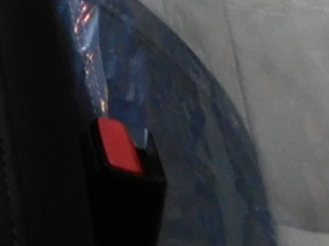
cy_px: -465
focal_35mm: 136
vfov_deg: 9.0
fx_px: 1292
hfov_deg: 13.7
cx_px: -151
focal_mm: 4
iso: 280
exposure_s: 1/30
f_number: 3
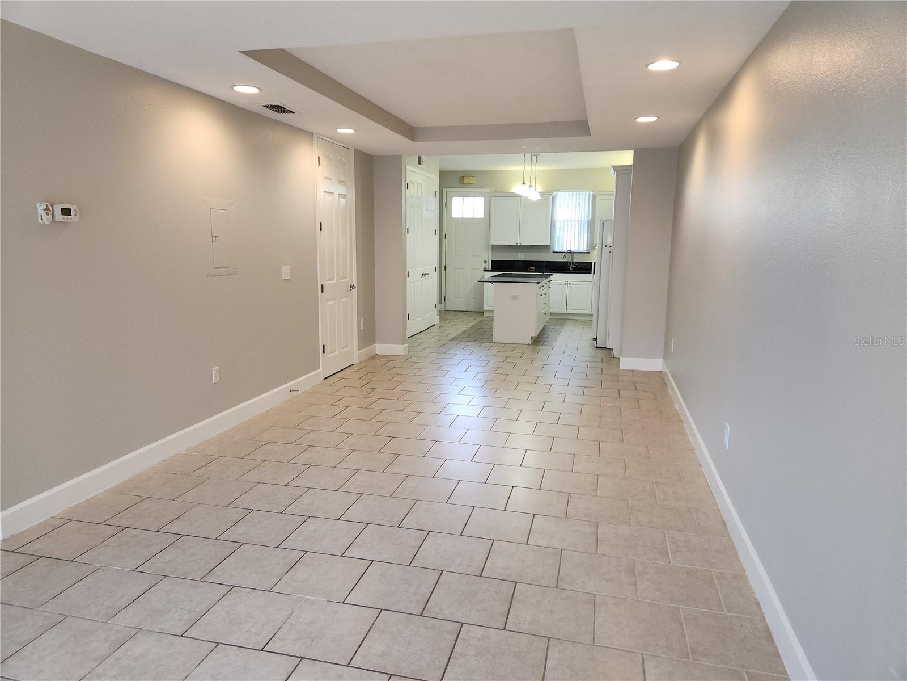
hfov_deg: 73.9
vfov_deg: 58.9
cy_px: 340
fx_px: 603
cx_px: 454
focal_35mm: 23
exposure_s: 1/60
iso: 100
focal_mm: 5.4
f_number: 1.8
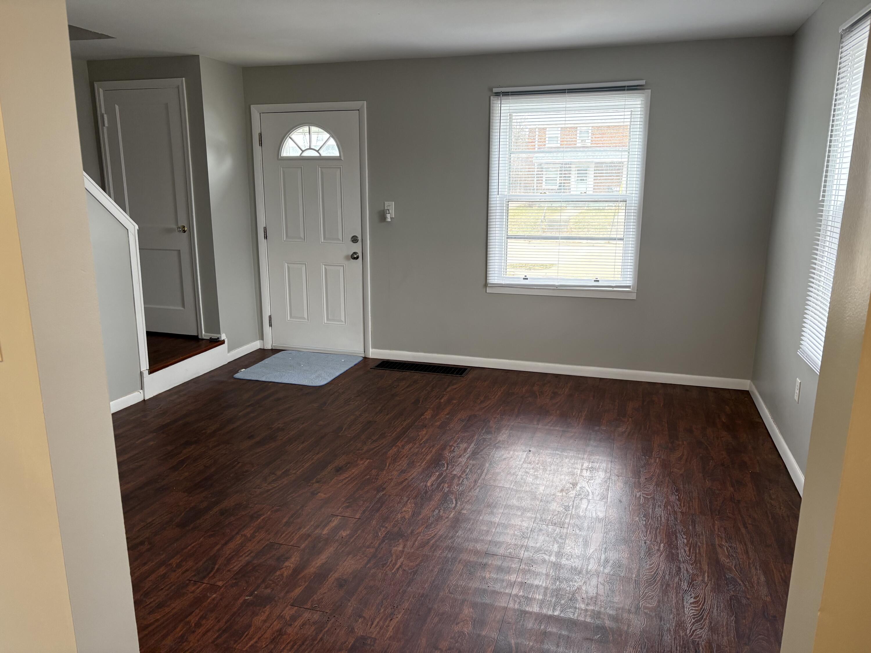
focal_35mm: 26
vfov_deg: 53.1
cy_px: 326
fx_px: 654
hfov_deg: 67.3
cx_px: 436
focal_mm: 5.96
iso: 160
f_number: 1.6
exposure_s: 1/60
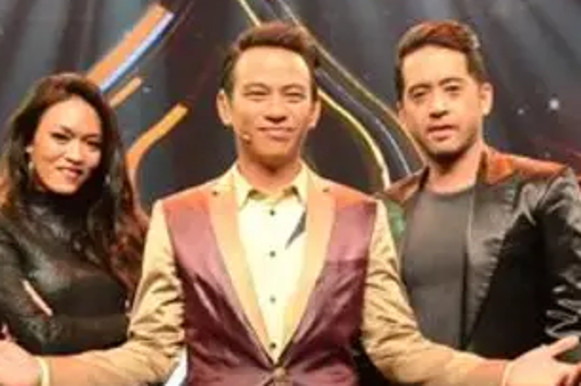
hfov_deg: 24.2
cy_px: 386
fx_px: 1354
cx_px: 266
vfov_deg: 15.9
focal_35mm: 84
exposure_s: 1/800
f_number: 3.5
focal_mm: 22
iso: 6400
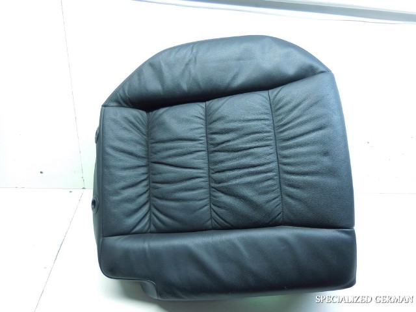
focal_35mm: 25
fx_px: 300
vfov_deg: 54.9
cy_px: 156
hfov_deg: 69.4
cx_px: 208
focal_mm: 4.5
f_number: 3.3
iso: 160
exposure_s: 1/30
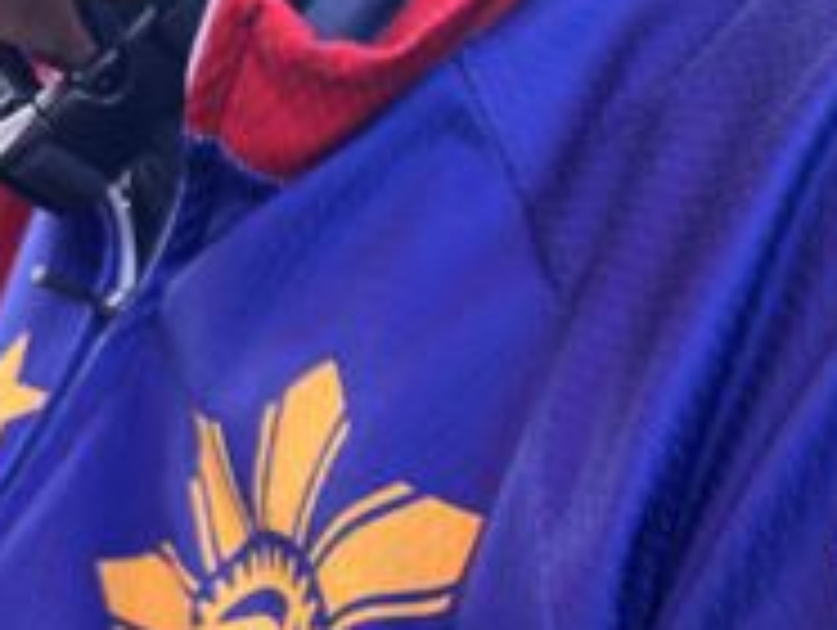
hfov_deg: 31.6
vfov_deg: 24.0
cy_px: 657
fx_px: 1404
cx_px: 752
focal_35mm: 58
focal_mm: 5.96
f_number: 1.6
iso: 50
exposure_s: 1/171
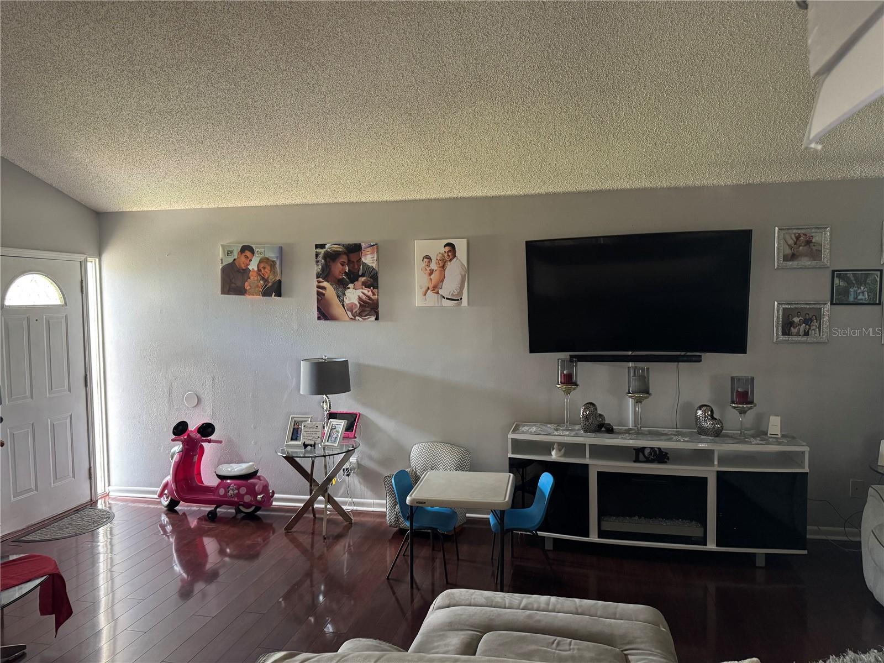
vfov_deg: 56.8
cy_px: 332
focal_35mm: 24
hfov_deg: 71.6
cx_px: 442
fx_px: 613
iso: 500
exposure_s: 1/60
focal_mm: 6.76
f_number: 1.78
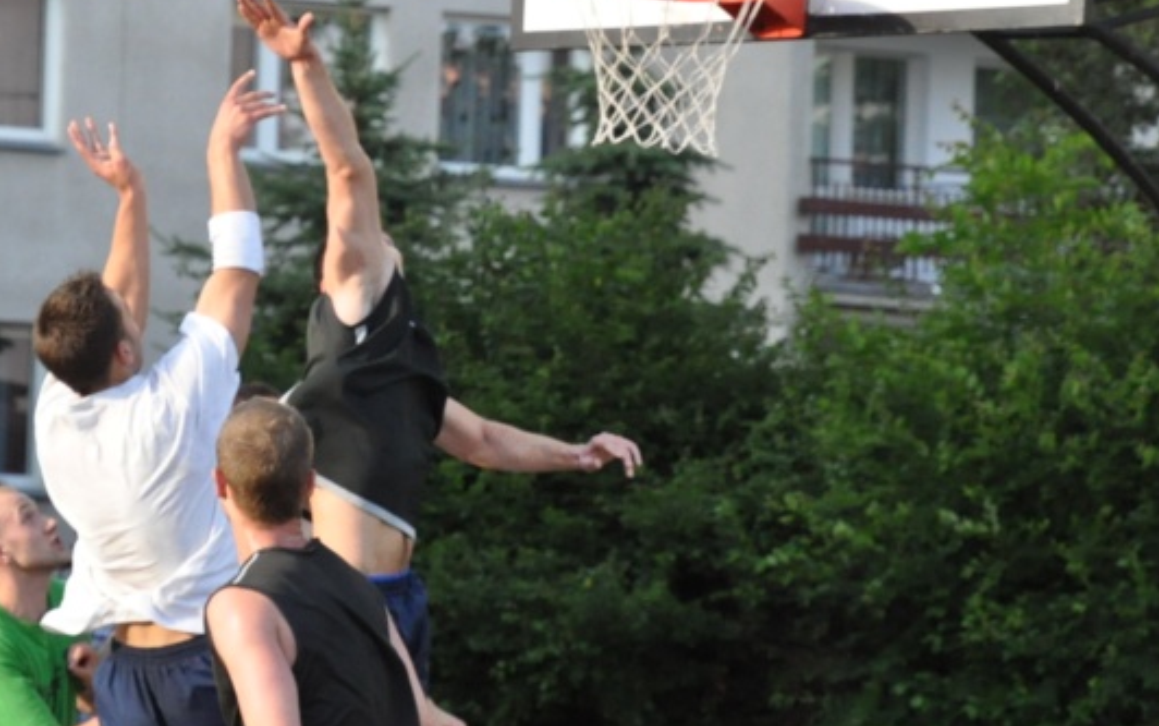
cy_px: 337
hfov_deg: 11.7
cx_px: 377
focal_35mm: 179
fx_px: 5656
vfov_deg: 7.3
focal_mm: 78
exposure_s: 1/1250
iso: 2000
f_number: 5.6
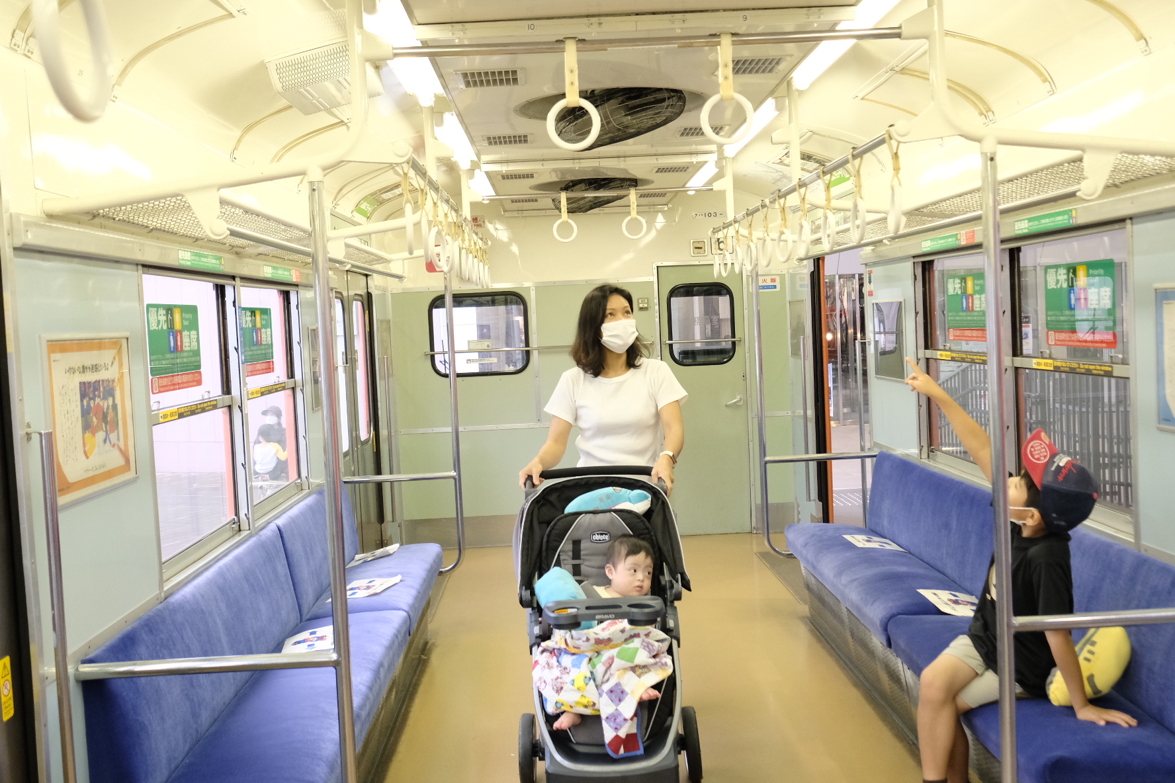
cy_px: 392
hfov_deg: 53.1
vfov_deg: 36.9
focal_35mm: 36
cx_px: 588
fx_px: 1175
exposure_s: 1/100
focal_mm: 24
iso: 2500
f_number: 4
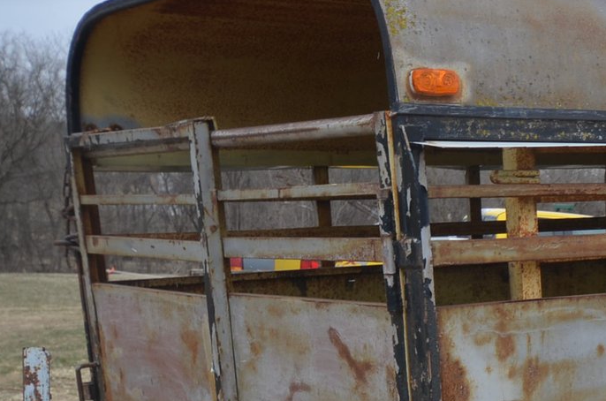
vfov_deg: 17.5
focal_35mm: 75
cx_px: 718
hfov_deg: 24.6
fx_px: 1260
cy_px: 431
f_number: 7.1
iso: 200
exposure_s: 1/200
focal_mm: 20
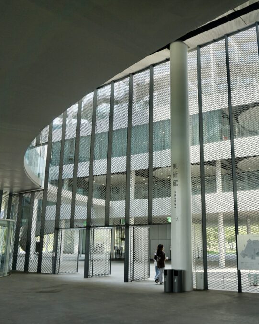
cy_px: 163
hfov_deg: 42.8
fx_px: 326
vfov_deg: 52.9
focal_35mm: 34
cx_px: 172
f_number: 4
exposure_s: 1/160
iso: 100
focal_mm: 16
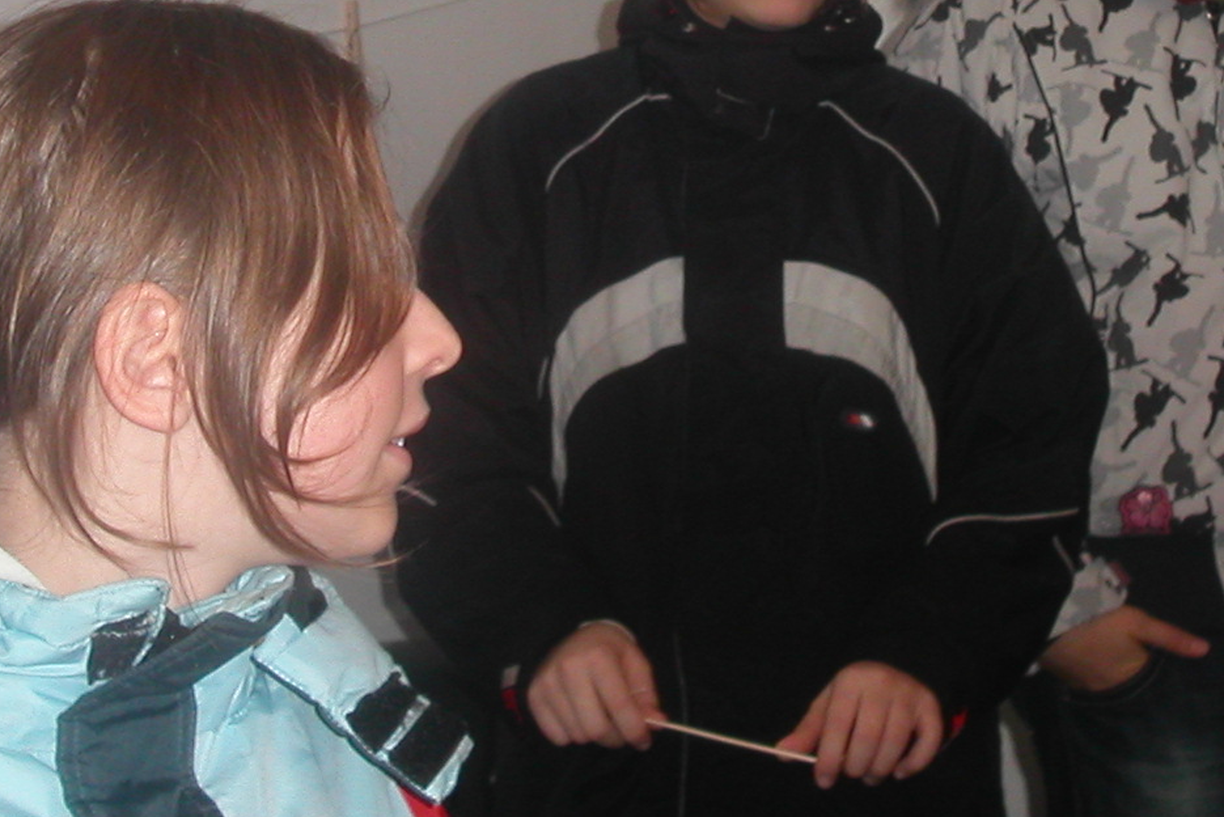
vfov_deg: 14.0
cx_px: 700
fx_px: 3265
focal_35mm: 96
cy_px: -21
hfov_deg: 21.2
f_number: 2.8
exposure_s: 1/30
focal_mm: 7.8
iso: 100
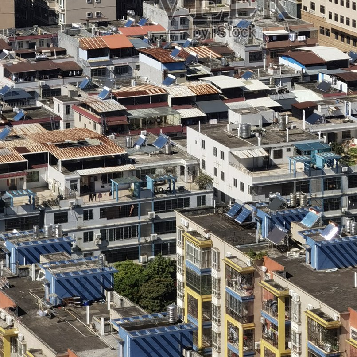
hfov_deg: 9.1
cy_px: 12
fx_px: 2252
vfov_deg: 9.0
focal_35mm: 193
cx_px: 224
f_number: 2.4
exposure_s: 1/1949
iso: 50
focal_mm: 7.48
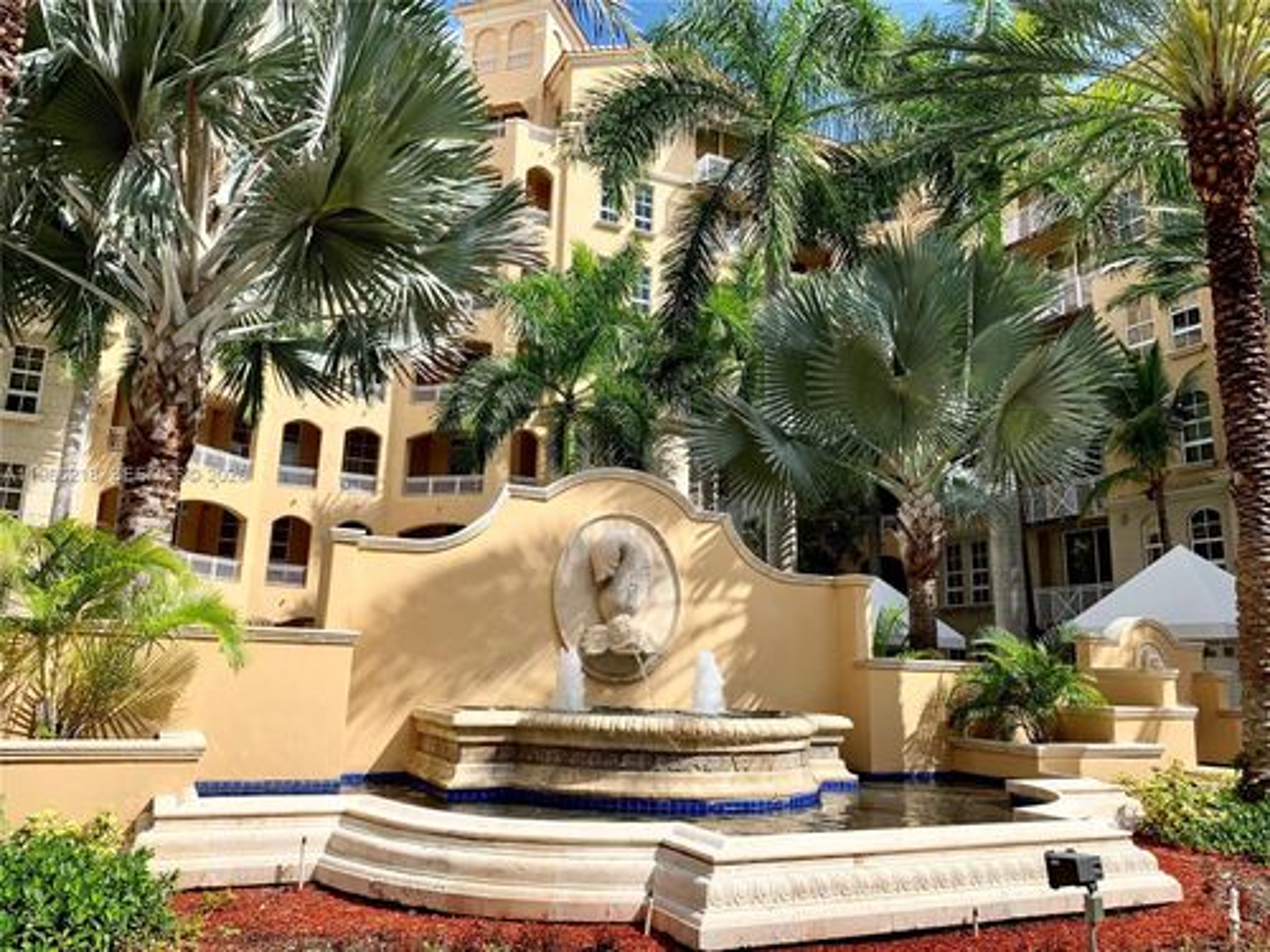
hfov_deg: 67.3
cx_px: 635
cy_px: 476
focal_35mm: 26
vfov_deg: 53.1
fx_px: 954
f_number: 1.8
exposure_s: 1/1916
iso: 25
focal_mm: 4.25
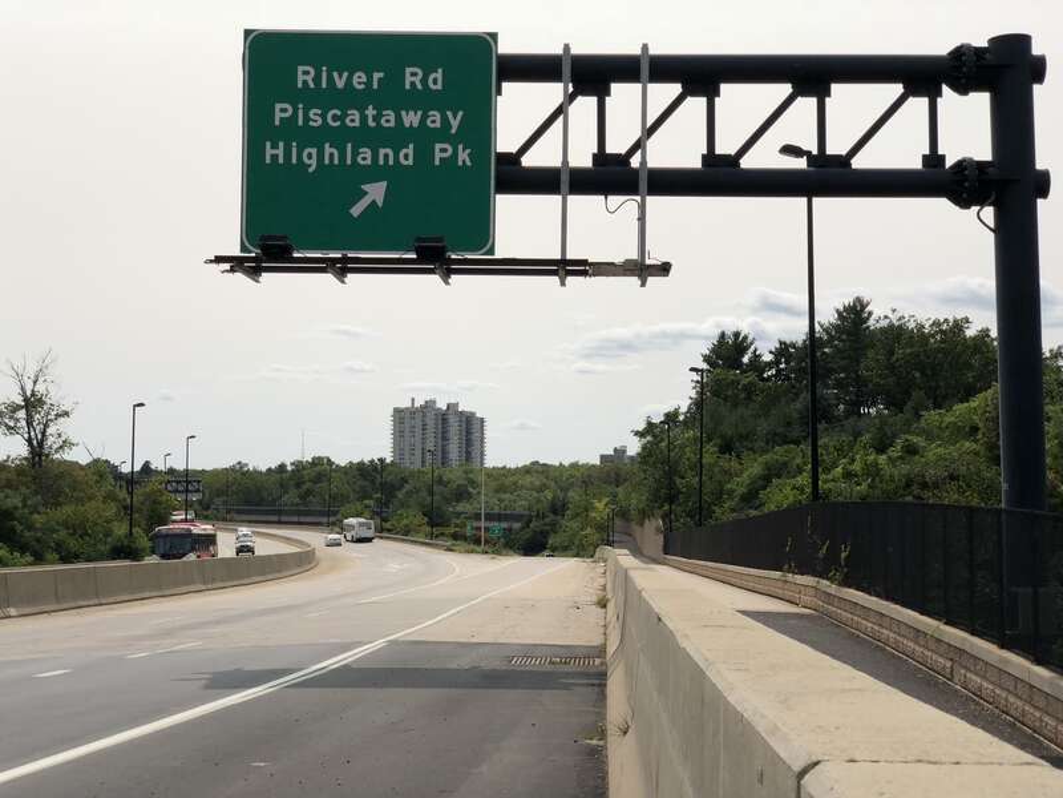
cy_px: 399
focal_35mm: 52
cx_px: 532
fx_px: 1597
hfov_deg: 36.8
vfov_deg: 28.0
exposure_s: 1/3247
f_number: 2.4
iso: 16
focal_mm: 6
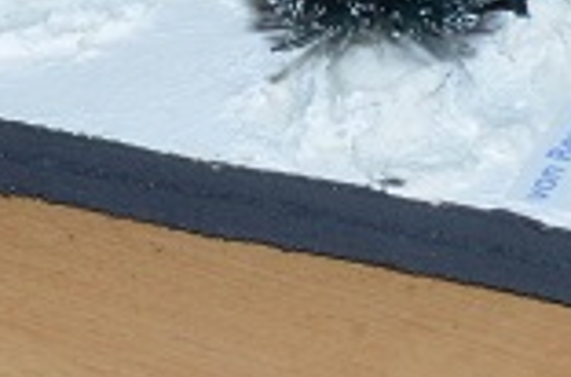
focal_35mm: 390
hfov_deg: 5.3
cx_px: 318
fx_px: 6165
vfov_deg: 3.5
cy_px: -443
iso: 500
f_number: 22
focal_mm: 45
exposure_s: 1/30
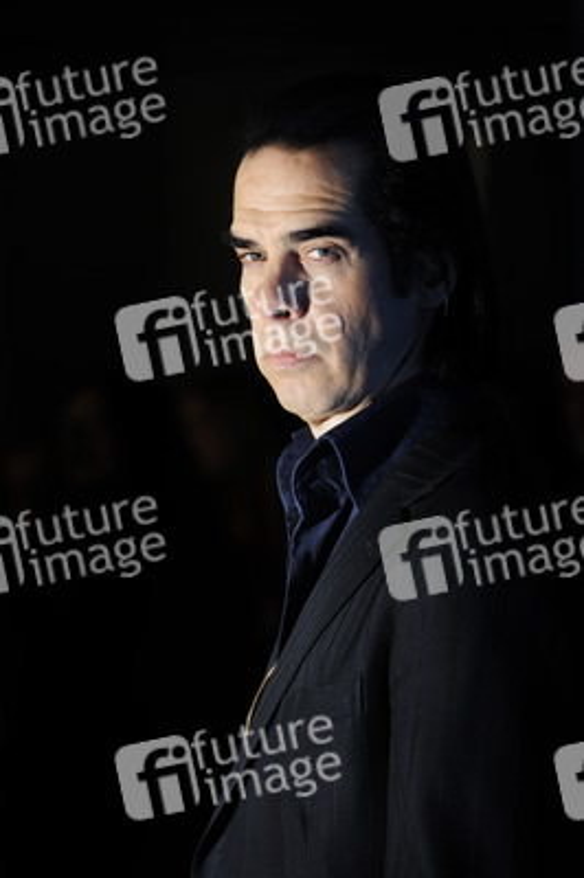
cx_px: 292
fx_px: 4265
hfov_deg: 7.8
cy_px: 439
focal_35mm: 175
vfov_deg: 11.8
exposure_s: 1/200
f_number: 5.6
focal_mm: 175
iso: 400
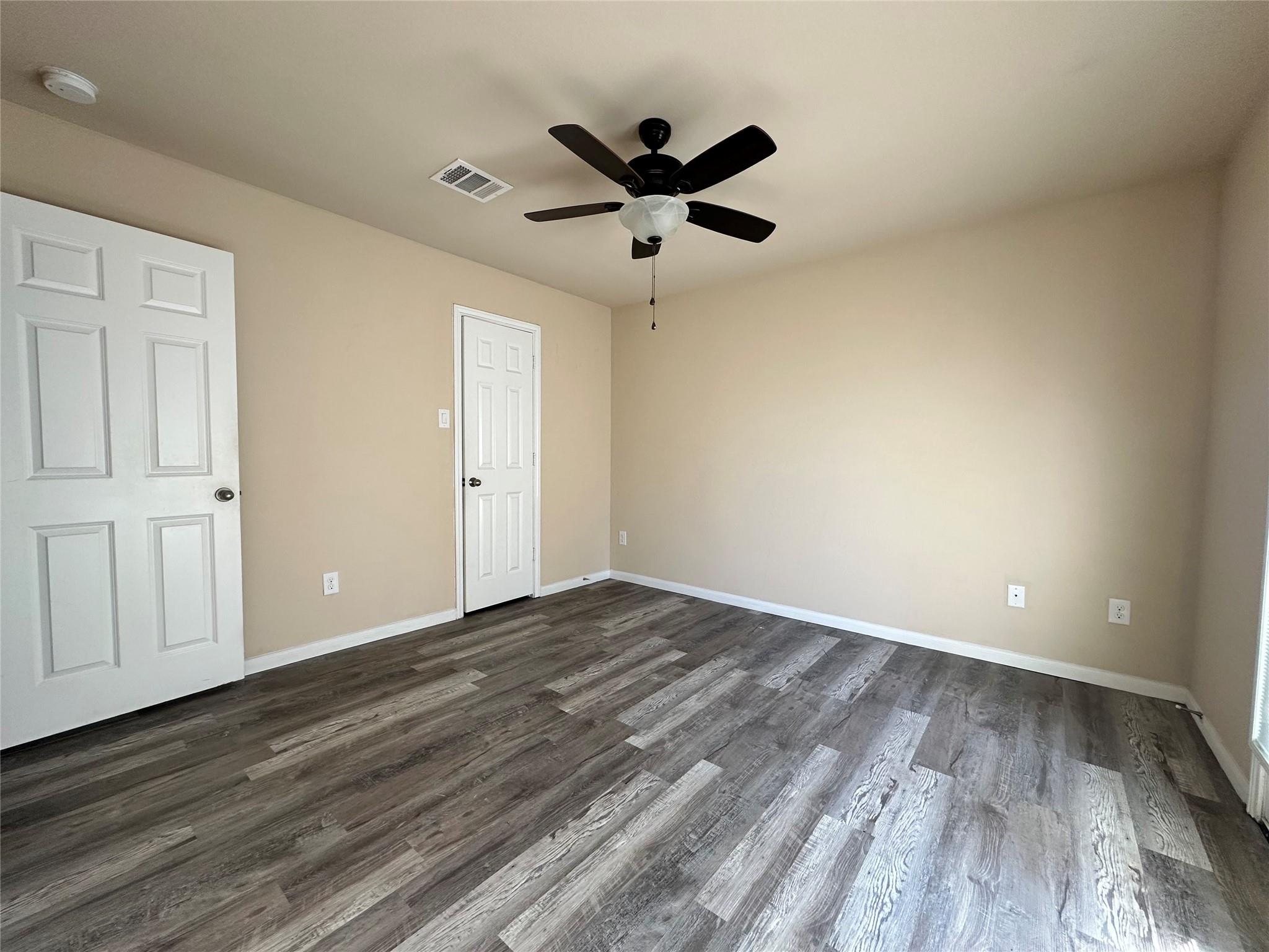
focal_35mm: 14
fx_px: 513
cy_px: 476
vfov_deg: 85.7
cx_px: 634
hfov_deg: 102.1
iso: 160
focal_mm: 2.22
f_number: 2.2
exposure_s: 1/99
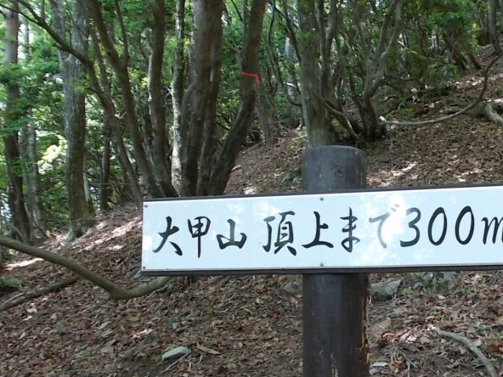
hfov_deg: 41.0
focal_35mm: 45
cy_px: 245
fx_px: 654
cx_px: 372
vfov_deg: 32.0
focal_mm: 4.6
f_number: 3.2
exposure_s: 1/25
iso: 80
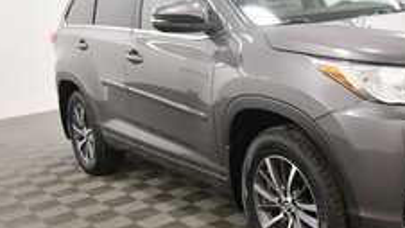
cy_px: 110
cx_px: 330
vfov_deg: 23.9
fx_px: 537
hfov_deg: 39.5
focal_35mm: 50
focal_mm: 18
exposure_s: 1/125
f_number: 5.6
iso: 1250
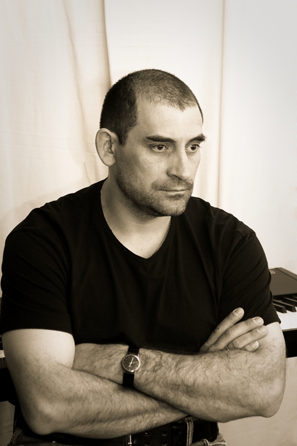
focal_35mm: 105
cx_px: 148
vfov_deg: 19.5
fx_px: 1302
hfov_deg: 13.0
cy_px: 223
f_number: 3.5
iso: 800
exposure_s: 1/160
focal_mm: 70
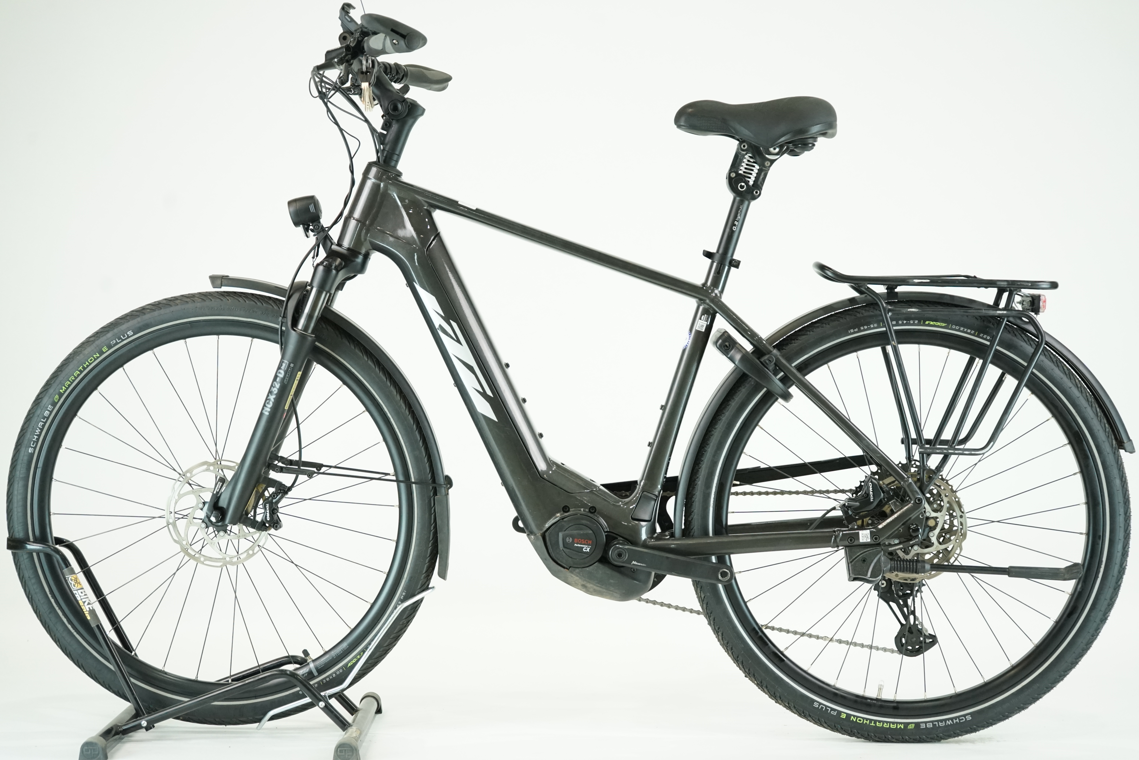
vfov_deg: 24.6
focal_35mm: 55
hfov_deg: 36.2
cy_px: 380
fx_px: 1740
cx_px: 570
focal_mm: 55
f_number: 5.6
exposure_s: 1/200
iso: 2500
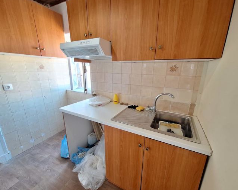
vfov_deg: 88.0
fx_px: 99
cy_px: 96
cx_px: 126
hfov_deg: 100.6
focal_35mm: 14
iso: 125
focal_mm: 1.74
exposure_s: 1/50
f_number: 2.2
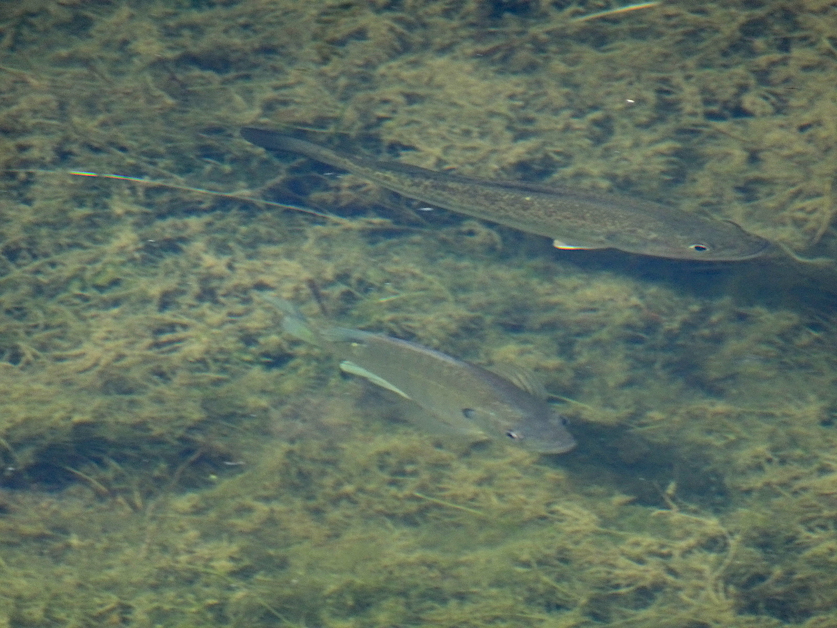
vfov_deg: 2.6
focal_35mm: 571
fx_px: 13807
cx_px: 418
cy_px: 314
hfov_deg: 3.5
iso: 100
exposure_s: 1/320
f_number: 6.3
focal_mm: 97.48
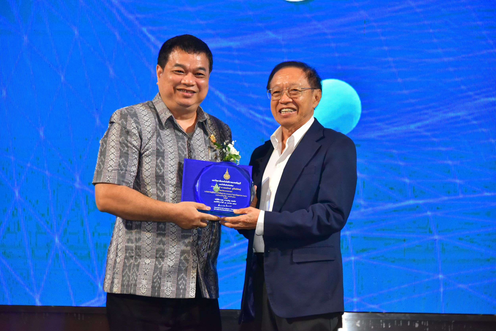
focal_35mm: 170
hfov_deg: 12.1
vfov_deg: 8.1
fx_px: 2343
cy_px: 166
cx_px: 248
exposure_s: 1/200
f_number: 6.3
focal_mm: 170
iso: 6400
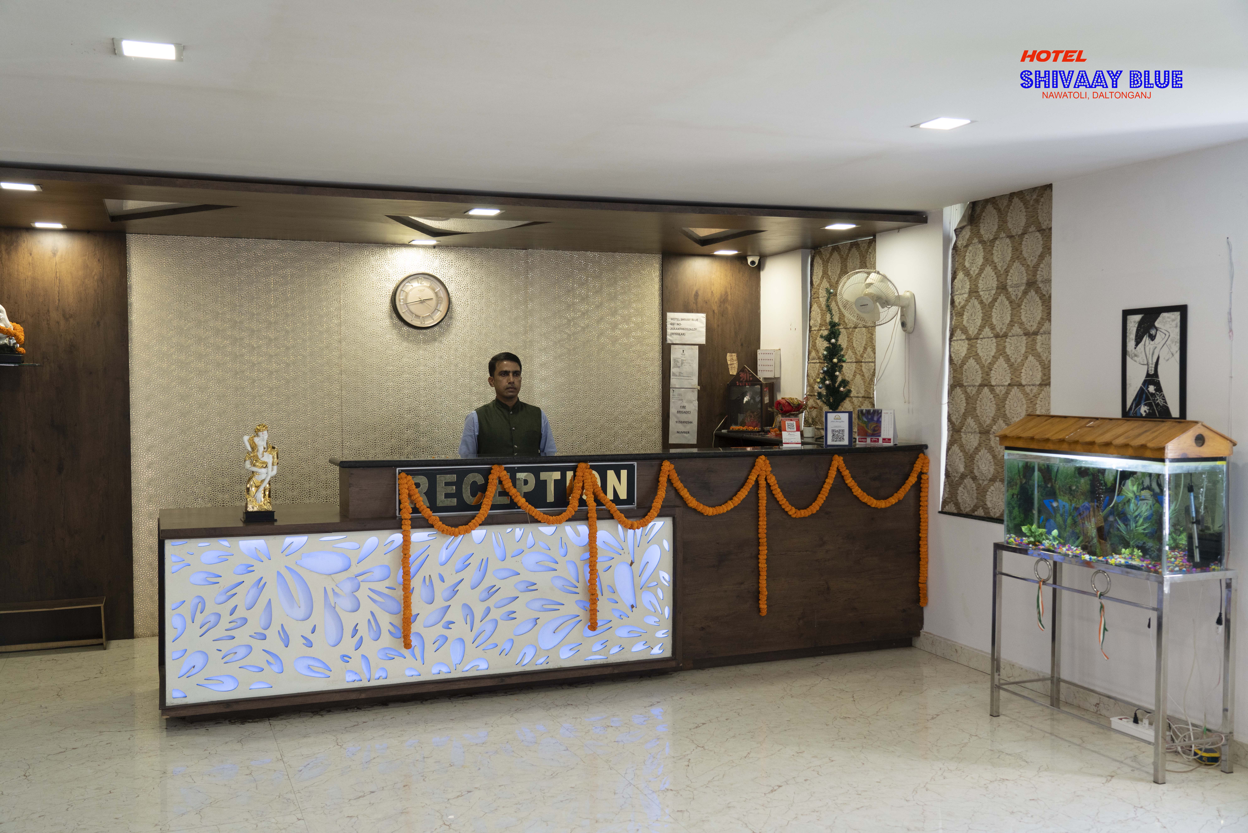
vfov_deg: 40.0
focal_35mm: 33
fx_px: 1144
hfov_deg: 57.2
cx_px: 624
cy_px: 416
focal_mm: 33
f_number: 4
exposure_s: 1/100
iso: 1000
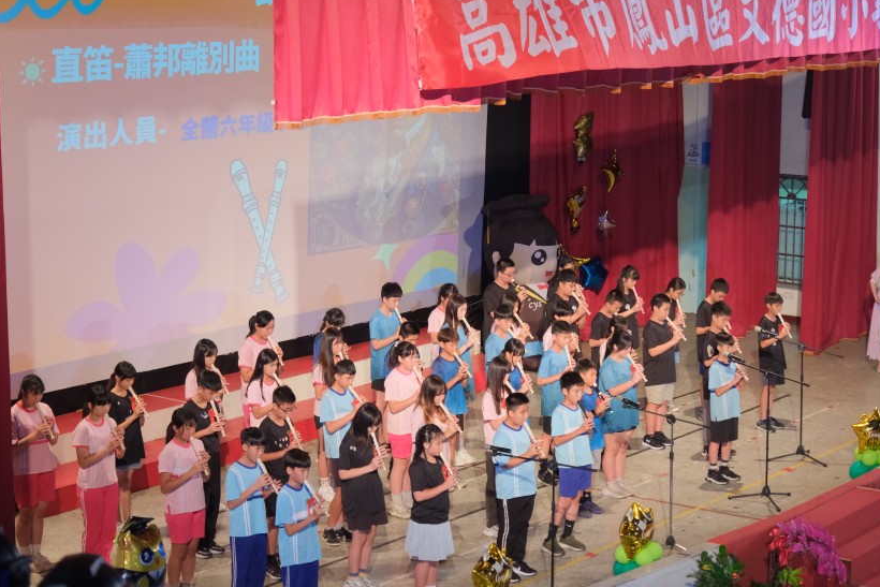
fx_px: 1931
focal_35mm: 79
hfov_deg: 25.6
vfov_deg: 17.3
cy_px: 321
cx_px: 526
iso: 1600
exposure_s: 1/60
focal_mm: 40.1
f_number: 2.8
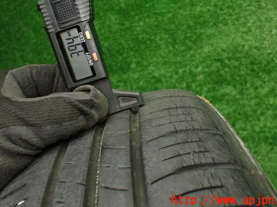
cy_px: 76
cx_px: 128
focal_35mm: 38
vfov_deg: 37.4
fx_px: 304
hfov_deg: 49.0
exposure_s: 1/125
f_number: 2.3
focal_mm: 5.4
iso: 400
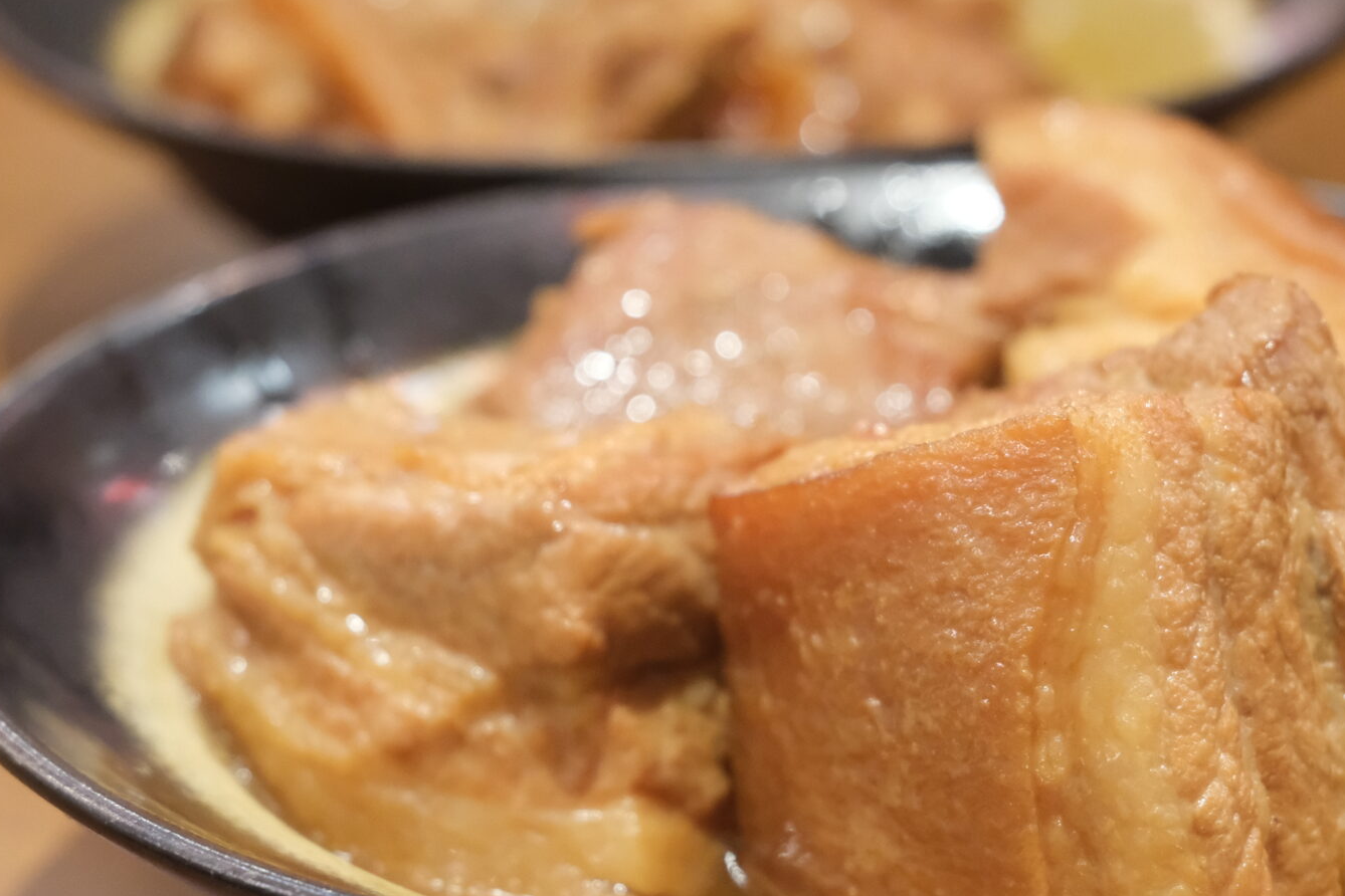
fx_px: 4147
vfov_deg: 12.3
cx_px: 732
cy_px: 653
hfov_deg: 18.4
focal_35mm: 111
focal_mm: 38.5
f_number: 4.2
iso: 4000
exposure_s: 1/110
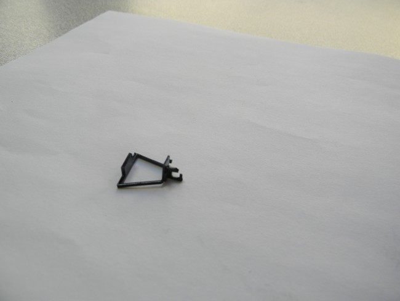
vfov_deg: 49.8
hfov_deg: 63.4
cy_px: 150
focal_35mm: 28
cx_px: 200
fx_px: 324
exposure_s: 1/124
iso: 83
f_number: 3.5
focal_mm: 5
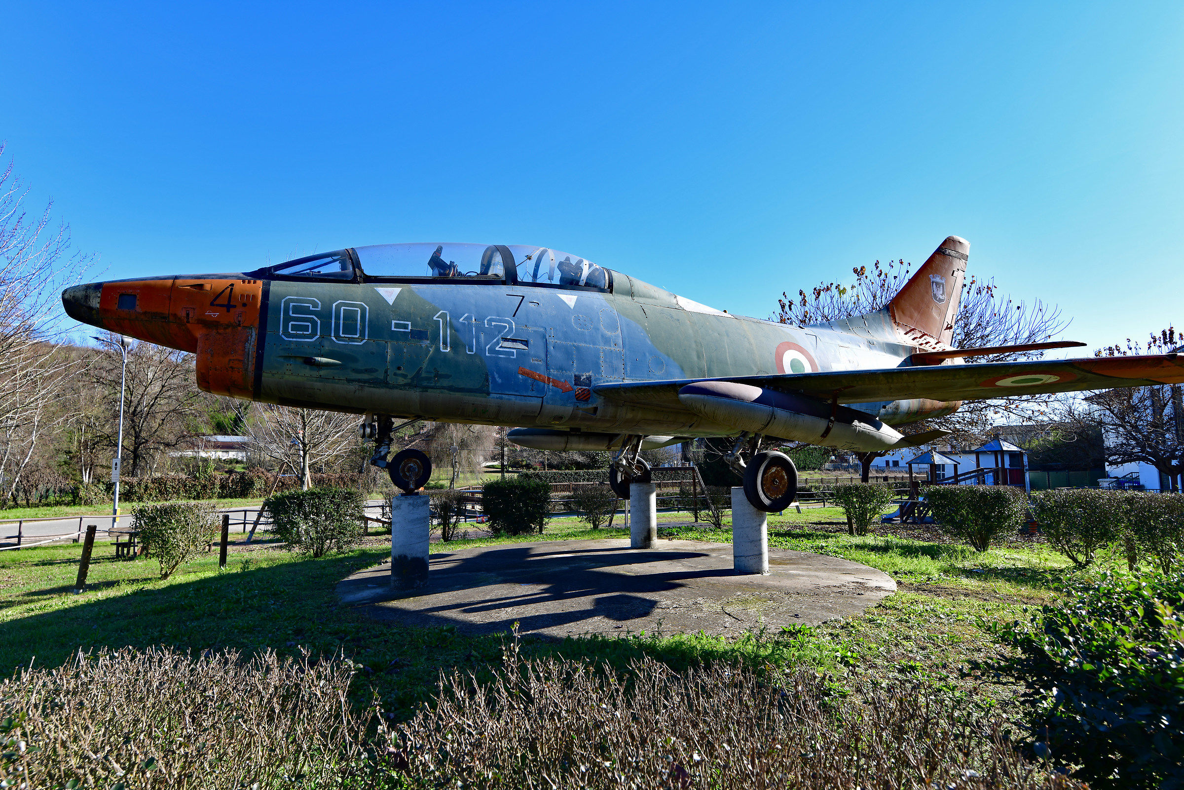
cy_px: 395
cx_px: 592
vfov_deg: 64.6
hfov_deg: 86.9
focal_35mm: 19
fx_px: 625
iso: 64
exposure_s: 1/100
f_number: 8
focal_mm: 19
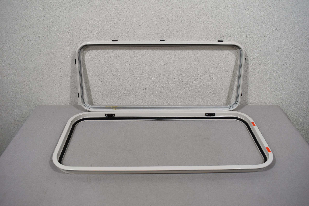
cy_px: 103
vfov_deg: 43.6
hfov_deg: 61.9
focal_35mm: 30
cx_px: 154
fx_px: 257
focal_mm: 20
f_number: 5.6
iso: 360
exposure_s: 1/125
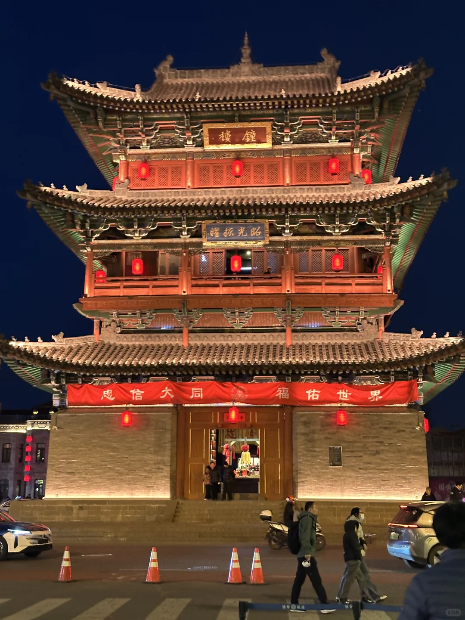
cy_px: 310
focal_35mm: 48
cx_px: 232
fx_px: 860
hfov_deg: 30.3
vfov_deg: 39.7
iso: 250
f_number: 1.78
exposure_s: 1/33
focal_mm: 6.86
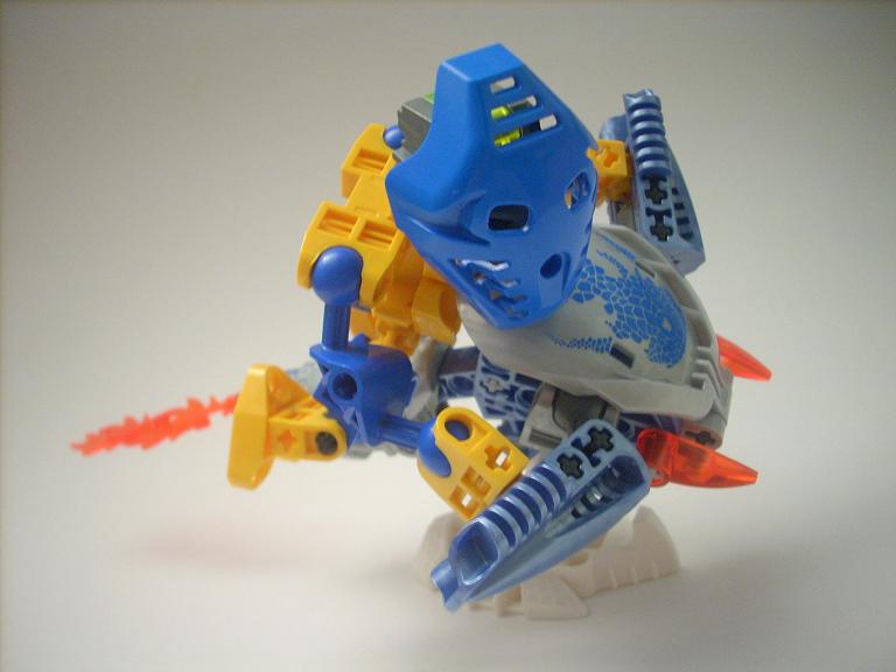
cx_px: 448
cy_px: 336
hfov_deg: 50.1
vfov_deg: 38.7
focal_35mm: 37
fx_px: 958
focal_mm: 6.2
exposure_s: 1/4
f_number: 2.8
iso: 200
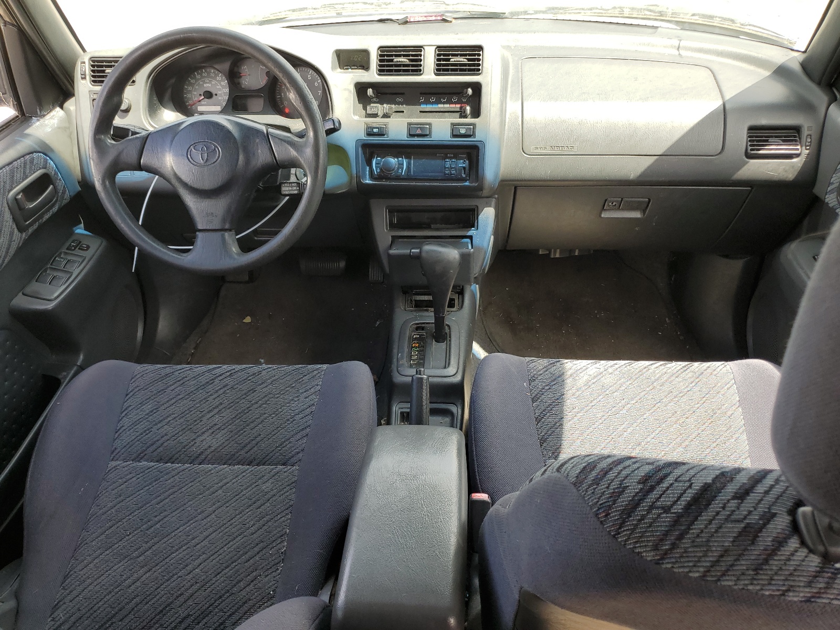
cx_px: 420
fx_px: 631
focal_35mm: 26
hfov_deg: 67.3
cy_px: 315
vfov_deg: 53.1
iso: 50
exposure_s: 1/312
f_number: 1.5
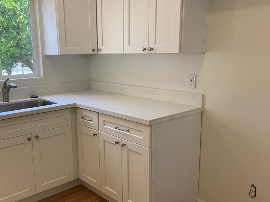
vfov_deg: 38.6
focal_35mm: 37
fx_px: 289
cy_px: 113
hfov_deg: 49.6
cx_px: 99
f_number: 1.8
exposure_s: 1/120
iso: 80
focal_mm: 4.25
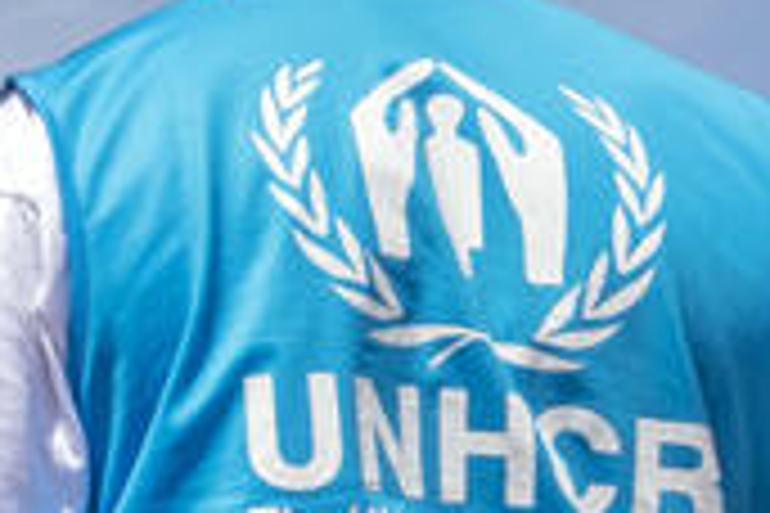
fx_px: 2695
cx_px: -405
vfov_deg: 10.9
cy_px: 324
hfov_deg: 15.0
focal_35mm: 126
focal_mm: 16
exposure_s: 1/160
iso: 200
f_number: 11
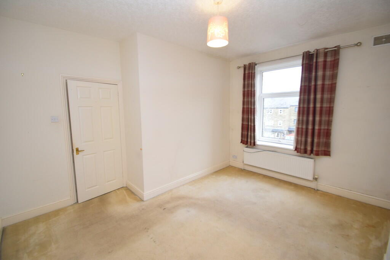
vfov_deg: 77.3
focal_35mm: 15
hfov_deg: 100.4
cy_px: 130
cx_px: 195
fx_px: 163
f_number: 4.5
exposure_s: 1/80
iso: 800
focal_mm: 10
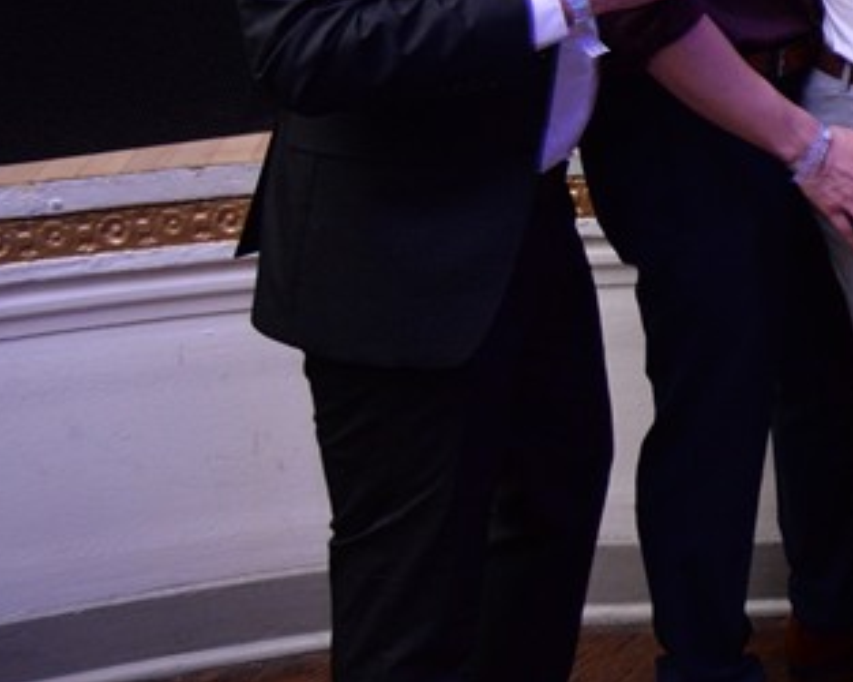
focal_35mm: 60
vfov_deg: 23.6
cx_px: 1232
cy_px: -83
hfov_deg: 25.1
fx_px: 1514
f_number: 4
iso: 2000
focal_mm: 20
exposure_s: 1/60
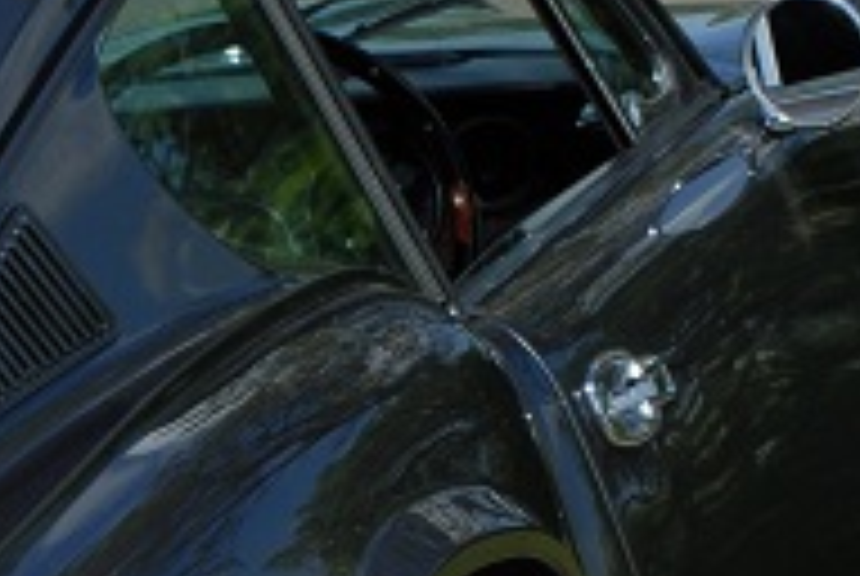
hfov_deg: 3.1
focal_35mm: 658
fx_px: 15733
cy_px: 763
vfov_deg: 2.1
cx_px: -277
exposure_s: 1/160
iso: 100
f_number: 9
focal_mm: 85
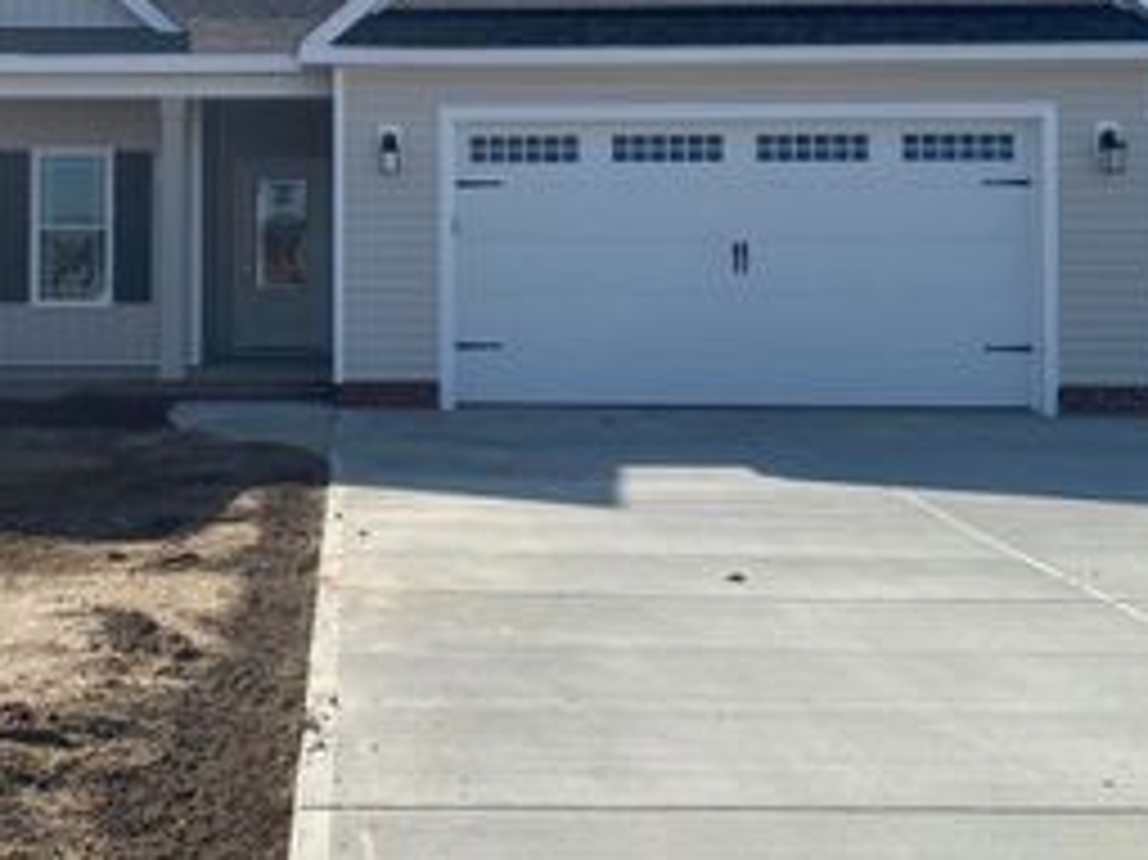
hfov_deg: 36.8
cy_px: 209
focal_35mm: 51
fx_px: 1691
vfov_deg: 28.1
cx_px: 315
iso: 32
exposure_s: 1/4274
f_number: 1.8
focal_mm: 4.25
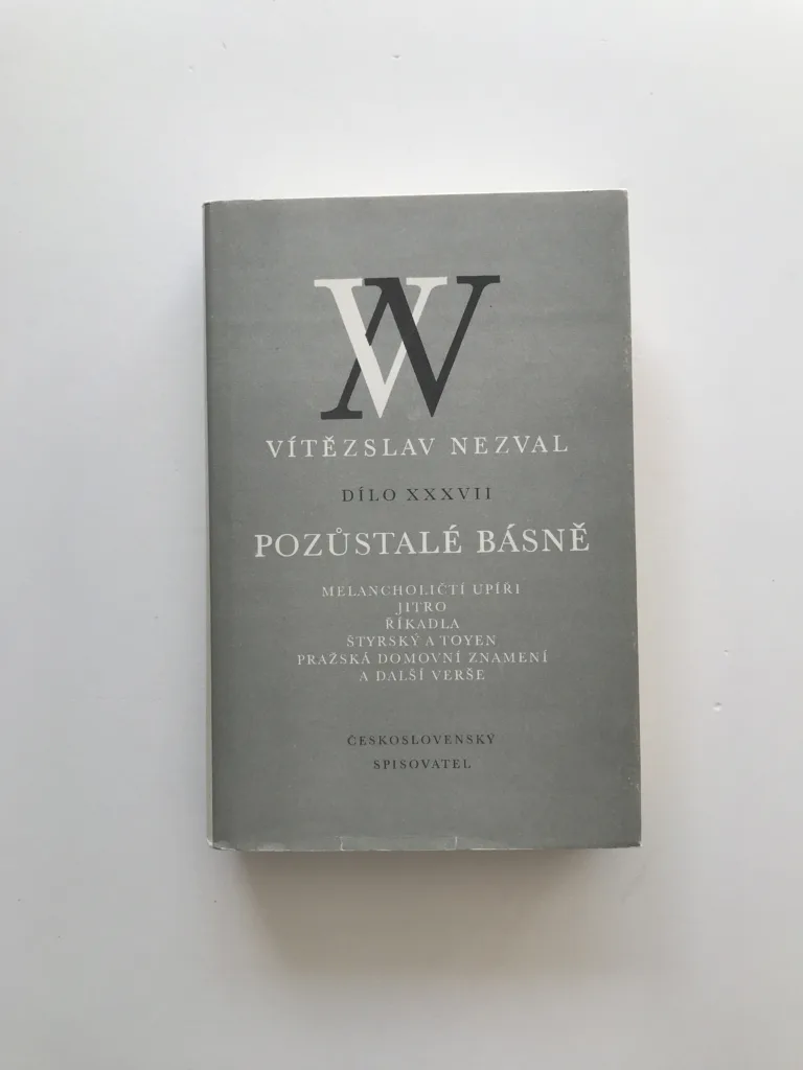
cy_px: 535
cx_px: 402
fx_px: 866
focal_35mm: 28
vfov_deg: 63.4
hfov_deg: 49.7
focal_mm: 3.99
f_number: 1.8
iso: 20
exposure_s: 1/308
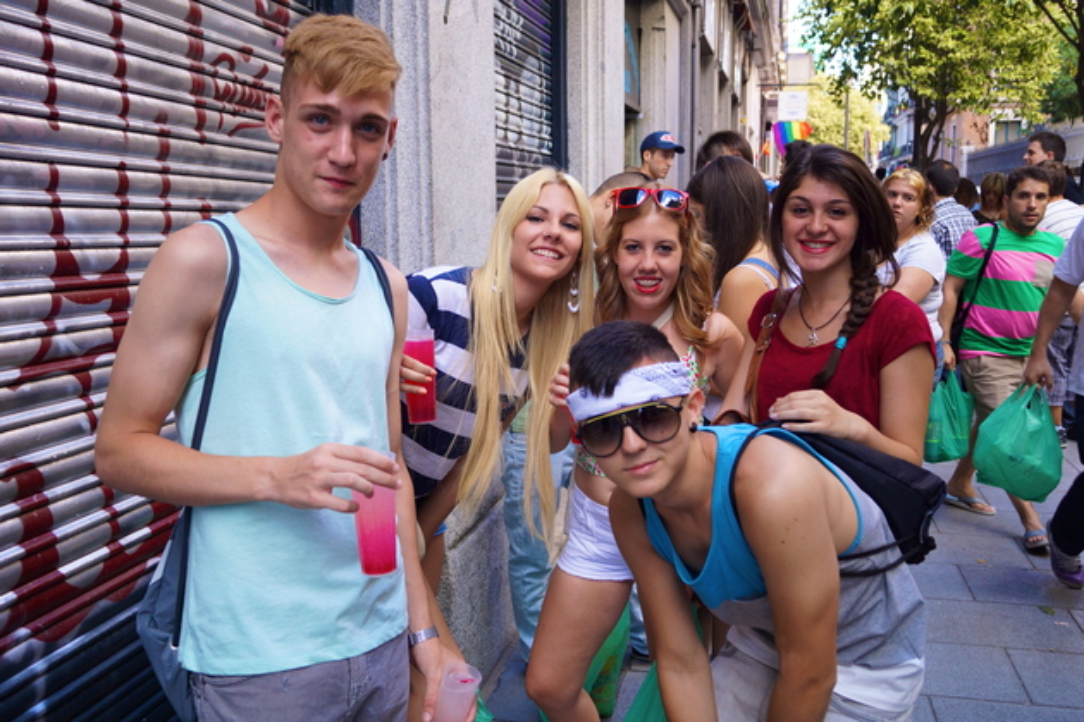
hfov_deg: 57.2
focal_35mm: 33
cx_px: 542
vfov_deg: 40.0
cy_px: 361
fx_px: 994
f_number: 4
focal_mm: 22
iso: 200
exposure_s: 1/100
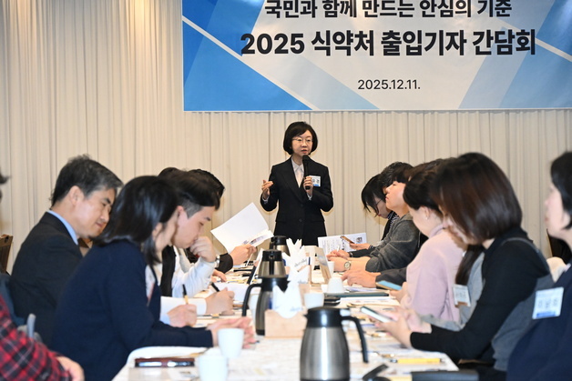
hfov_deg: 19.5
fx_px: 1669
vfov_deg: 13.0
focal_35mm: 105
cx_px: 286
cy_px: 190
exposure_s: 1/200
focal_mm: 105
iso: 8000
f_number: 6.3
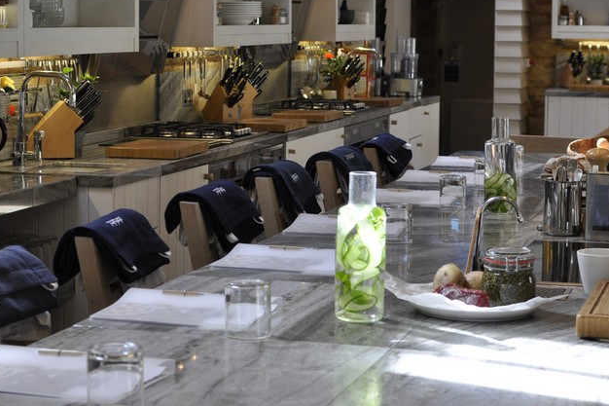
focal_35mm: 90
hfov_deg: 22.6
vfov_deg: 15.2
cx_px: 203
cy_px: 177
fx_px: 1520
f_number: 5.6
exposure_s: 1/125
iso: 400
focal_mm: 35
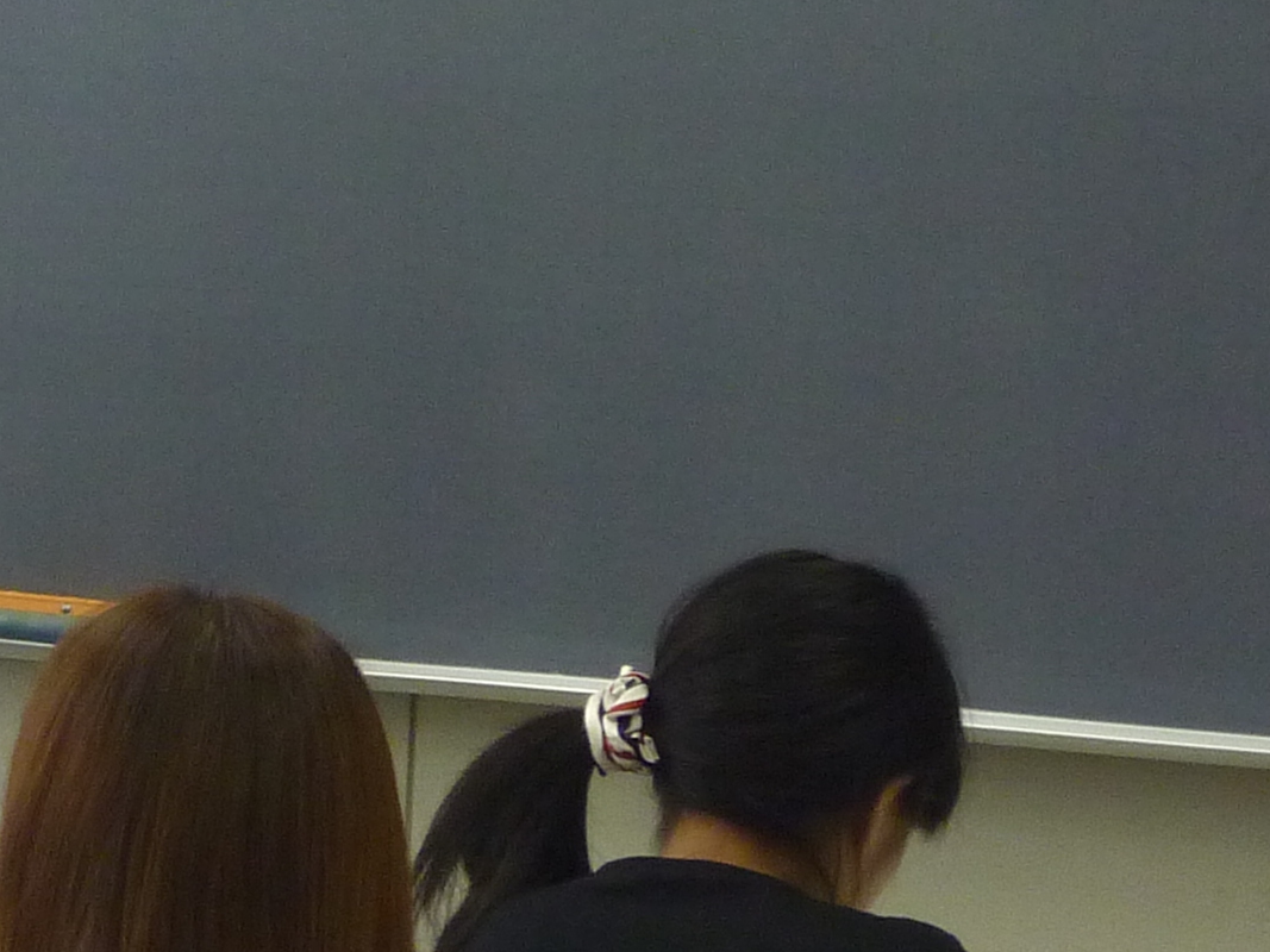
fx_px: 6897
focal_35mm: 188
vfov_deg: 7.9
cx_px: -897
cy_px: 709
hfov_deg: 10.0
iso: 250
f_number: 3.9
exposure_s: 1/40
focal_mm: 9.1
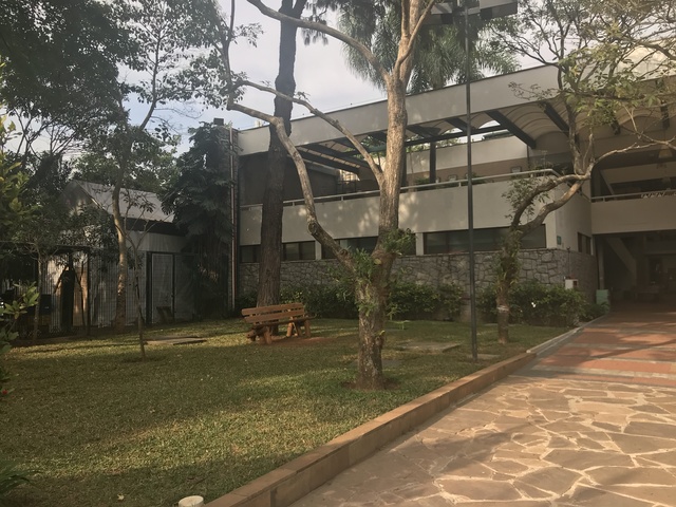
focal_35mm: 28
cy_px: 254
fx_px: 547
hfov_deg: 63.4
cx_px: 338
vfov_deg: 49.7
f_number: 1.8
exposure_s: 1/651
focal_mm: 3.99
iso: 20
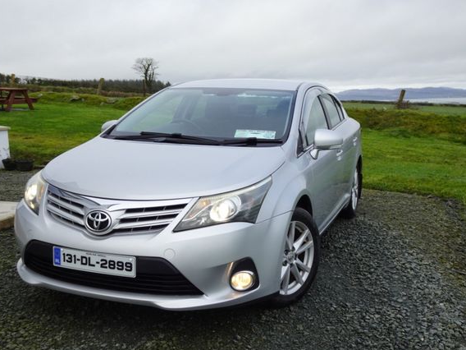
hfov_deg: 49.0
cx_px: 222
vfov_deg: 37.7
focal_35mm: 38
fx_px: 512
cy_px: 184
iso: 80
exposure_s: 1/200
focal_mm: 6.08
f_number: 4
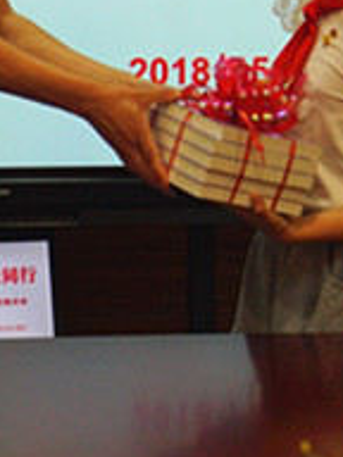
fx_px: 3250
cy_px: -167
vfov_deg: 7.9
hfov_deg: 6.0
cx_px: 126
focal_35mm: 246
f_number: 4
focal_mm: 57
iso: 640
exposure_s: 1/160
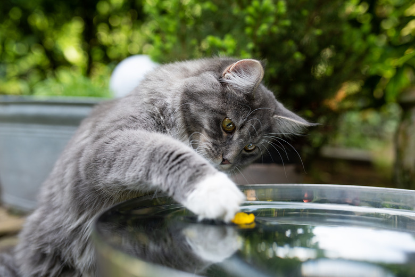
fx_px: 403
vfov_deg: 37.9
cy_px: 138
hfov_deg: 54.4
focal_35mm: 35
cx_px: 208
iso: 280
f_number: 2.8
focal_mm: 35
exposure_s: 1/400
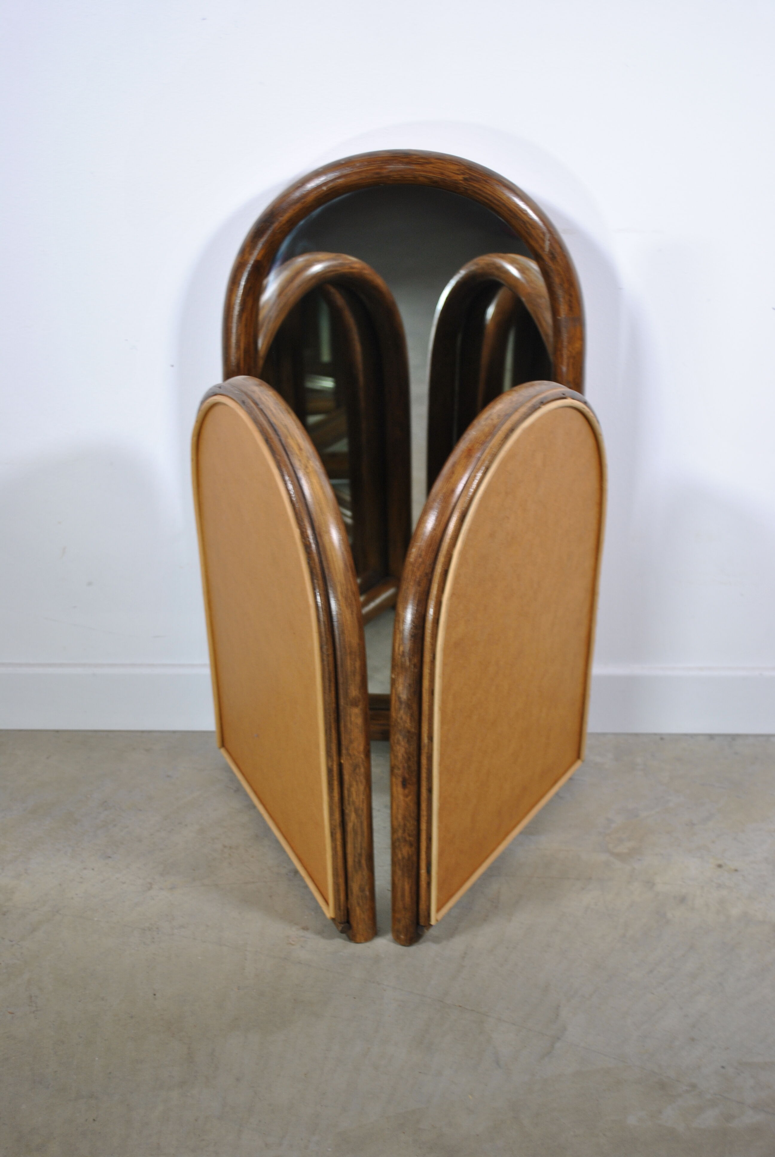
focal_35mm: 51
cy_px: 578
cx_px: 388
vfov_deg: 38.8
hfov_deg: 26.6
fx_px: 1642
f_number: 5
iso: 200
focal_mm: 34
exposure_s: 1/50
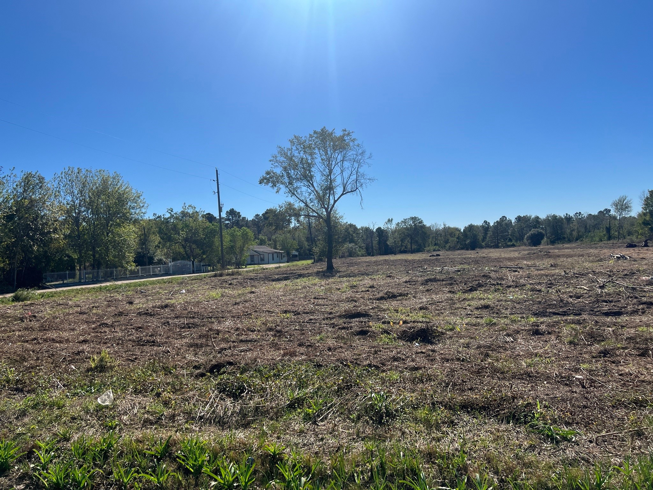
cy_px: 245
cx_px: 326
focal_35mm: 26
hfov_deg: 67.3
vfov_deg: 53.1
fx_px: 490
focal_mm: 5.7
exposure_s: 1/6993
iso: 50
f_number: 1.5
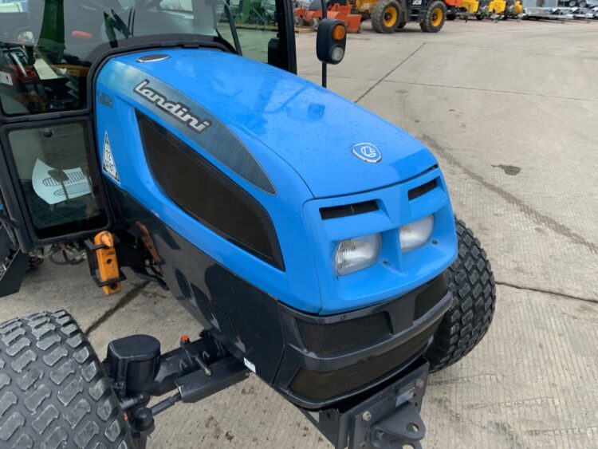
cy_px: 224
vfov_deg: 48.3
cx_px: 299
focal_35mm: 29
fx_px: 501
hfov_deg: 61.6
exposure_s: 1/122
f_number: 1.8
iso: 50
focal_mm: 3
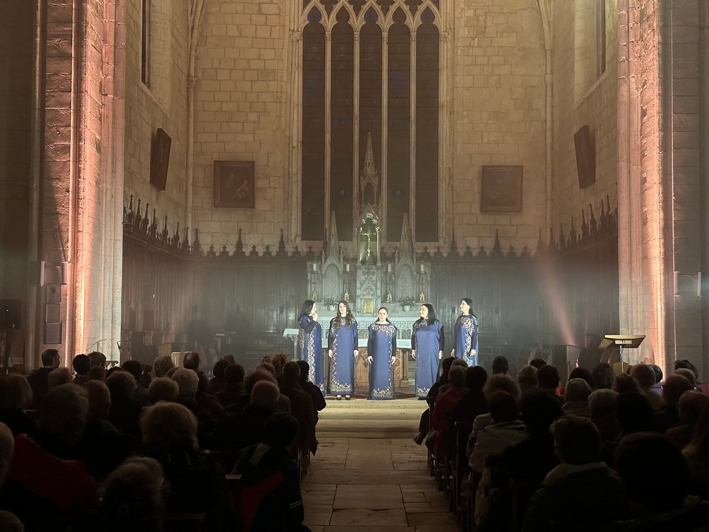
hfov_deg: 39.7
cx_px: 354
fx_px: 983
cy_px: 266
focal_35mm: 48
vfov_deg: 30.3
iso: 500
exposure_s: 1/34
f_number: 1.78
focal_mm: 6.86
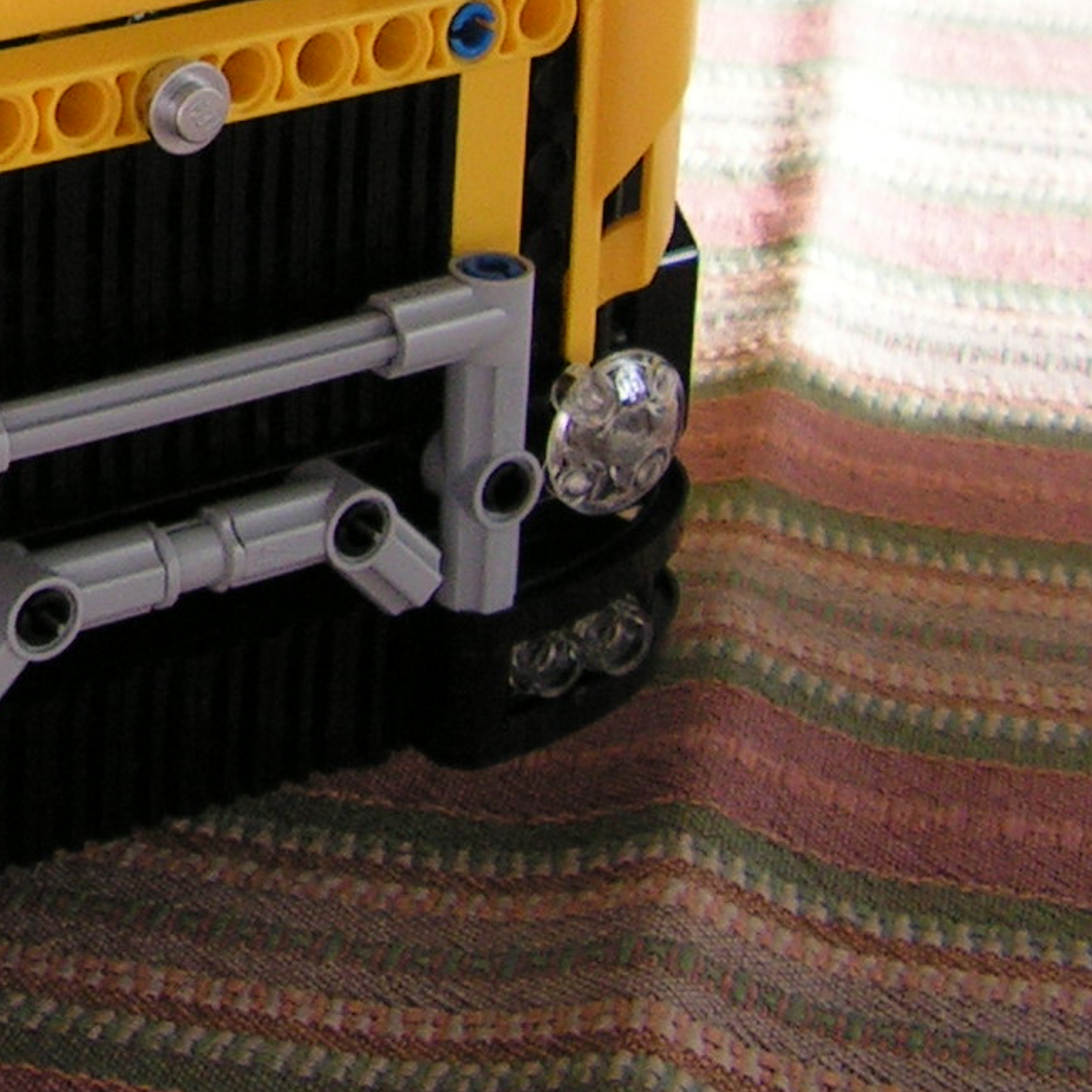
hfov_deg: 16.2
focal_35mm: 100
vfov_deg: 16.8
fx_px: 3569
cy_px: -137
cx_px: -447
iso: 125
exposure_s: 1/40
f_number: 3.2
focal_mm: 6
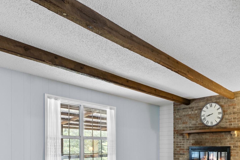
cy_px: 132
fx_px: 187
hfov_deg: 63.5
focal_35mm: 28
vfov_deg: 43.8
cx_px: 163
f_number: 9
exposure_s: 3.2
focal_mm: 10
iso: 200
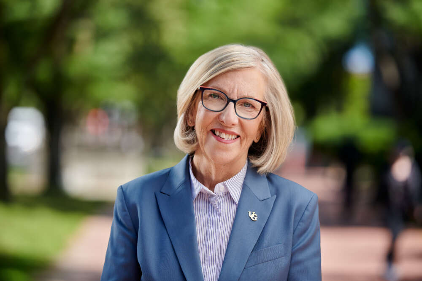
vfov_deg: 7.8
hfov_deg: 11.7
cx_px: 211
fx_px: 2052
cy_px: 140
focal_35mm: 175
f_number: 3.5
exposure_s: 1/640
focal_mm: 175
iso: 100
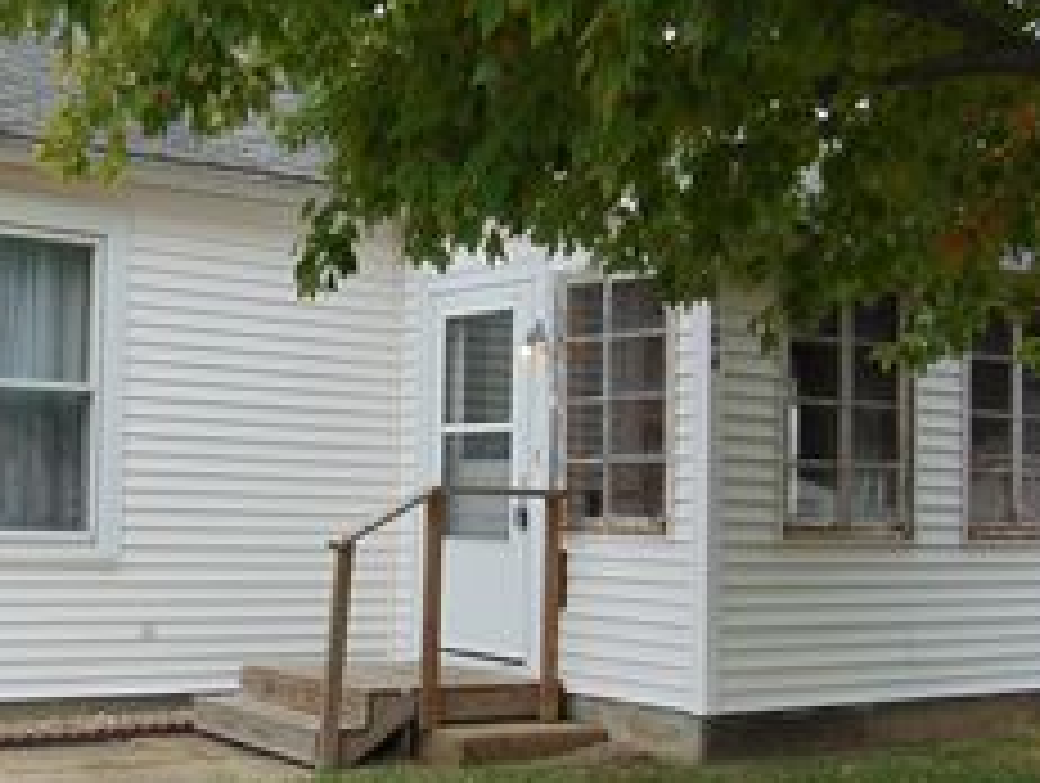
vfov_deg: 27.1
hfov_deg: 34.9
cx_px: 288
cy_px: 430
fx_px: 1625
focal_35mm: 54
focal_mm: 4.5
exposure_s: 1/200
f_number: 3
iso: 80
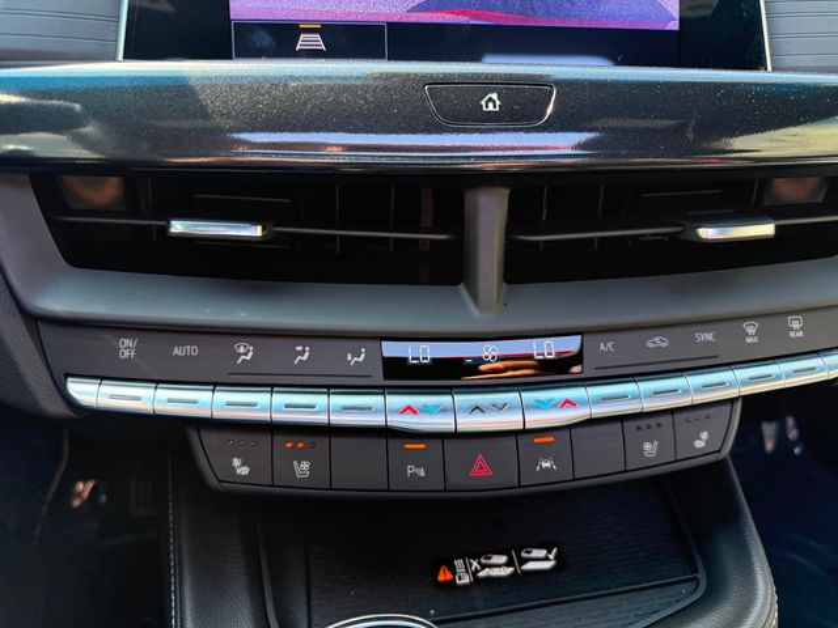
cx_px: 419
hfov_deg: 71.6
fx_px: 581
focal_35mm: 24
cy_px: 314
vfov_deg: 56.8
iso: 200
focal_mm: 6.76
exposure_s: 1/195
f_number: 1.78
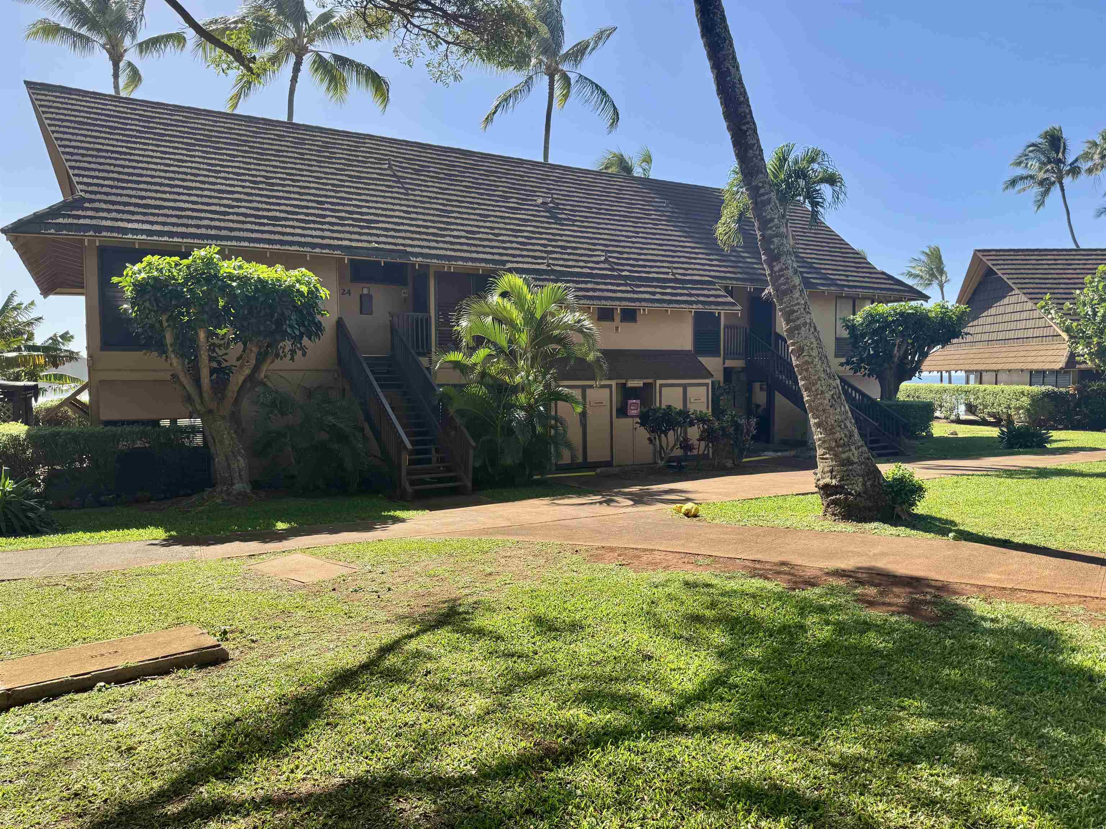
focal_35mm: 24
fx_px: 767
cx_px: 553
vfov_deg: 56.8
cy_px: 414
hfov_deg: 71.6
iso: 80
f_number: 1.78
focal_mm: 6.76
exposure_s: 1/2041
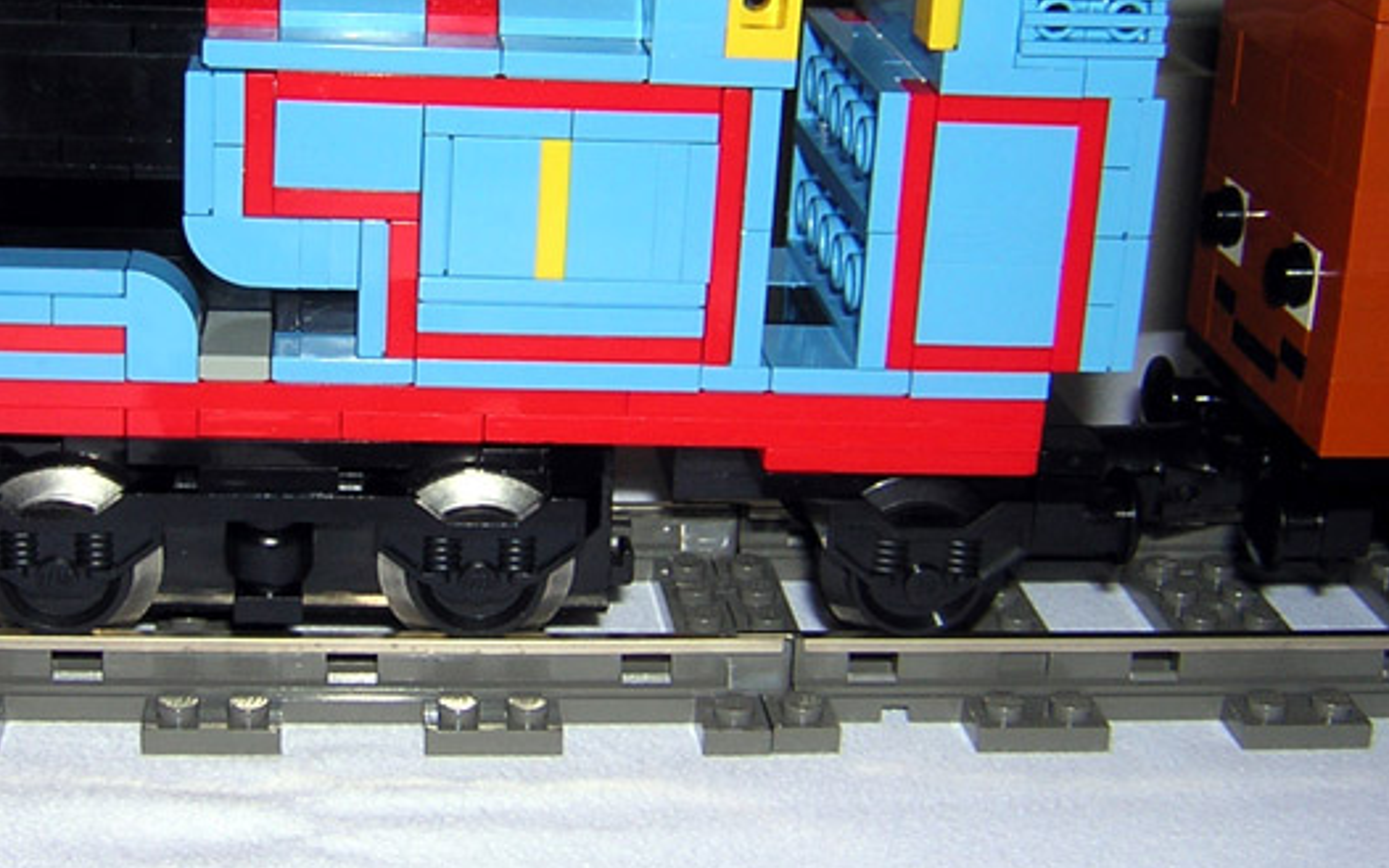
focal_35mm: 58
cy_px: 237
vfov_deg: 22.2
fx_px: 2196
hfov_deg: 34.8
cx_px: 483
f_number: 5.2
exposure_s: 1/60.1
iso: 100
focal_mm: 4.7
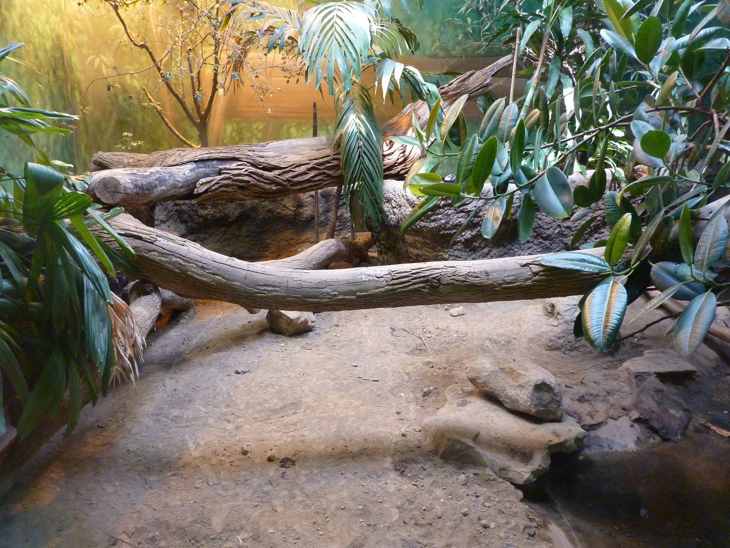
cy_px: 282
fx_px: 548
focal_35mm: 26
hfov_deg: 67.3
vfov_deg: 53.1
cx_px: 351
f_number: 3.3
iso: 400
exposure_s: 1/40
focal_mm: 4.1
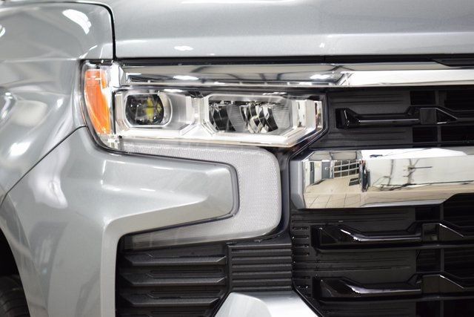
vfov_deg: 13.0
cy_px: 158
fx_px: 1383
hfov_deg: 19.5
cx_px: 237
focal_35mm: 105
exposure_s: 1/100
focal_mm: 70
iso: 1600
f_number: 2.8
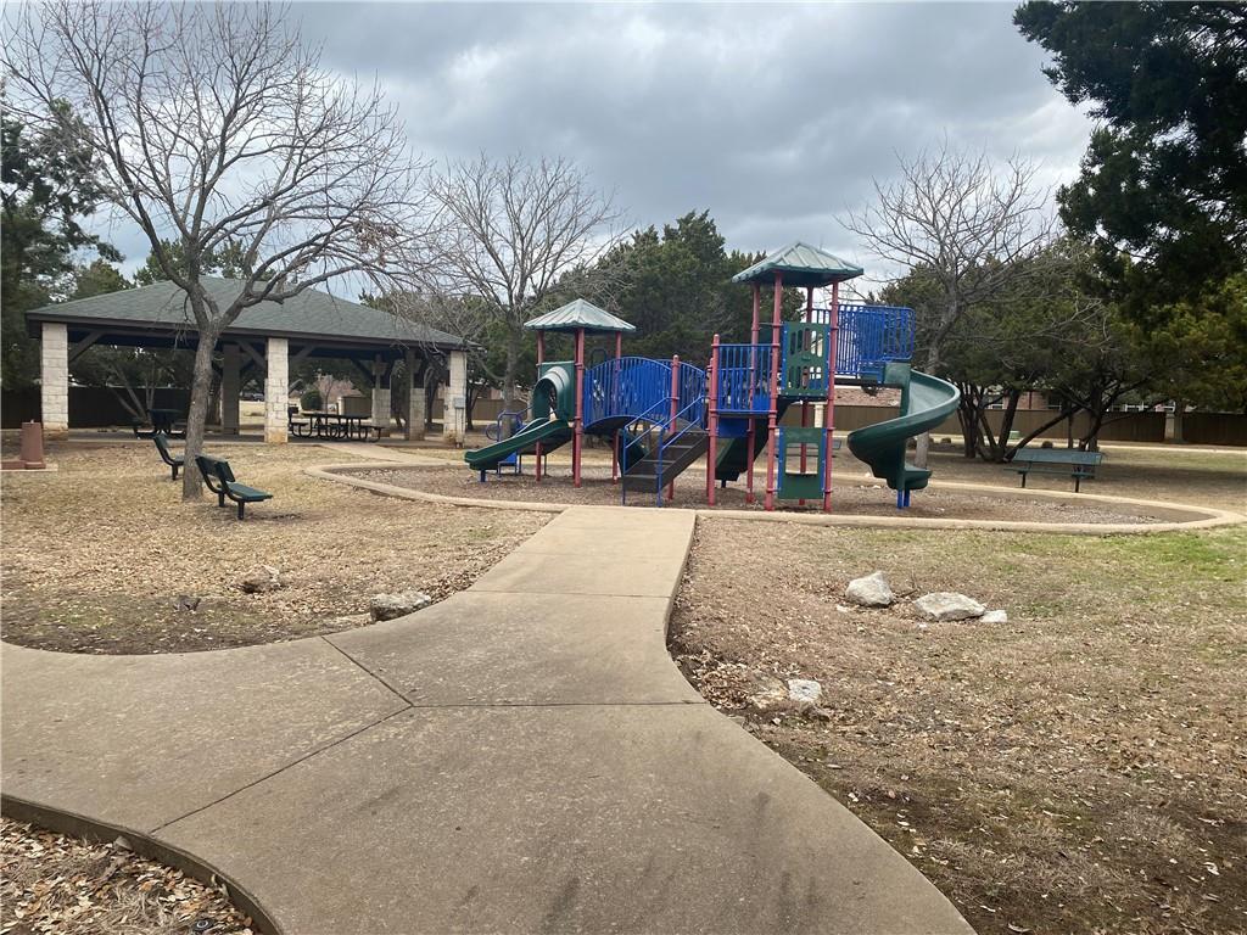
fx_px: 937
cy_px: 468
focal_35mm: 26
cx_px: 624
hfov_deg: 67.3
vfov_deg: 53.1
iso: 32
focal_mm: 4.25
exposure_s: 1/1330
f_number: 1.8
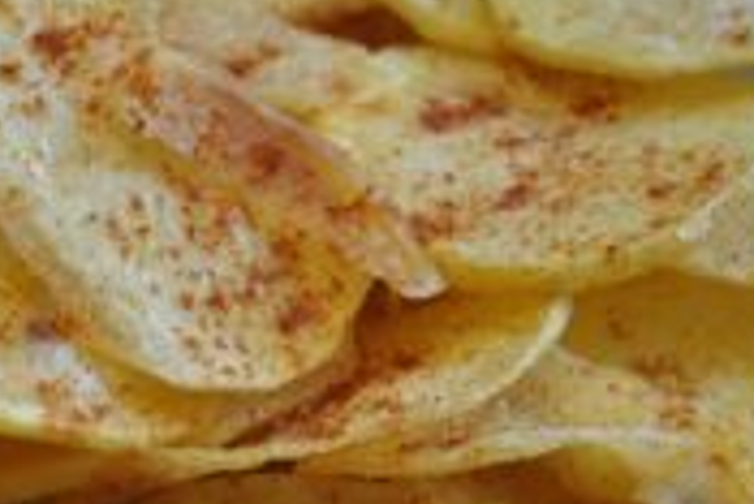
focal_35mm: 359
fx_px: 7528
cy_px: 470
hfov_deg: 5.7
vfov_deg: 3.8
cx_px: 90
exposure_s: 1/30
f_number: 5.6
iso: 720
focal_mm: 105
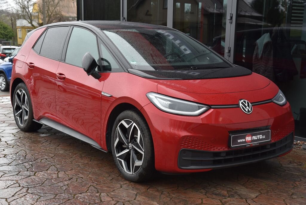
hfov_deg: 36.2
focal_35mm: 55
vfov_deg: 24.7
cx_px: 153
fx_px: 468
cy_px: 102
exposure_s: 1/125
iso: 500
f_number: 5.6
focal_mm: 55
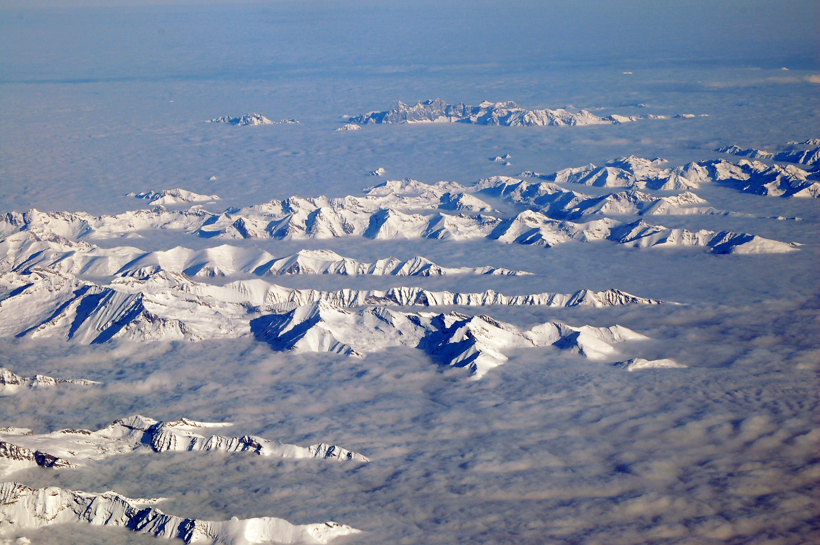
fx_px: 2390
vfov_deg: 13.0
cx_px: 410
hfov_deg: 19.5
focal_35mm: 105
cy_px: 272
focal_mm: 70
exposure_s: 1/500
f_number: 11
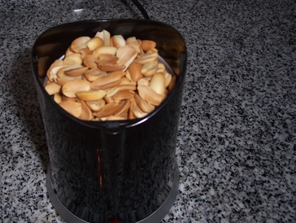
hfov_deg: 44.5
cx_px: 116
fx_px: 360
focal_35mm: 42
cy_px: 103
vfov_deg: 34.4
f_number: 2.7
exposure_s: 1/60
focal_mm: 5.6
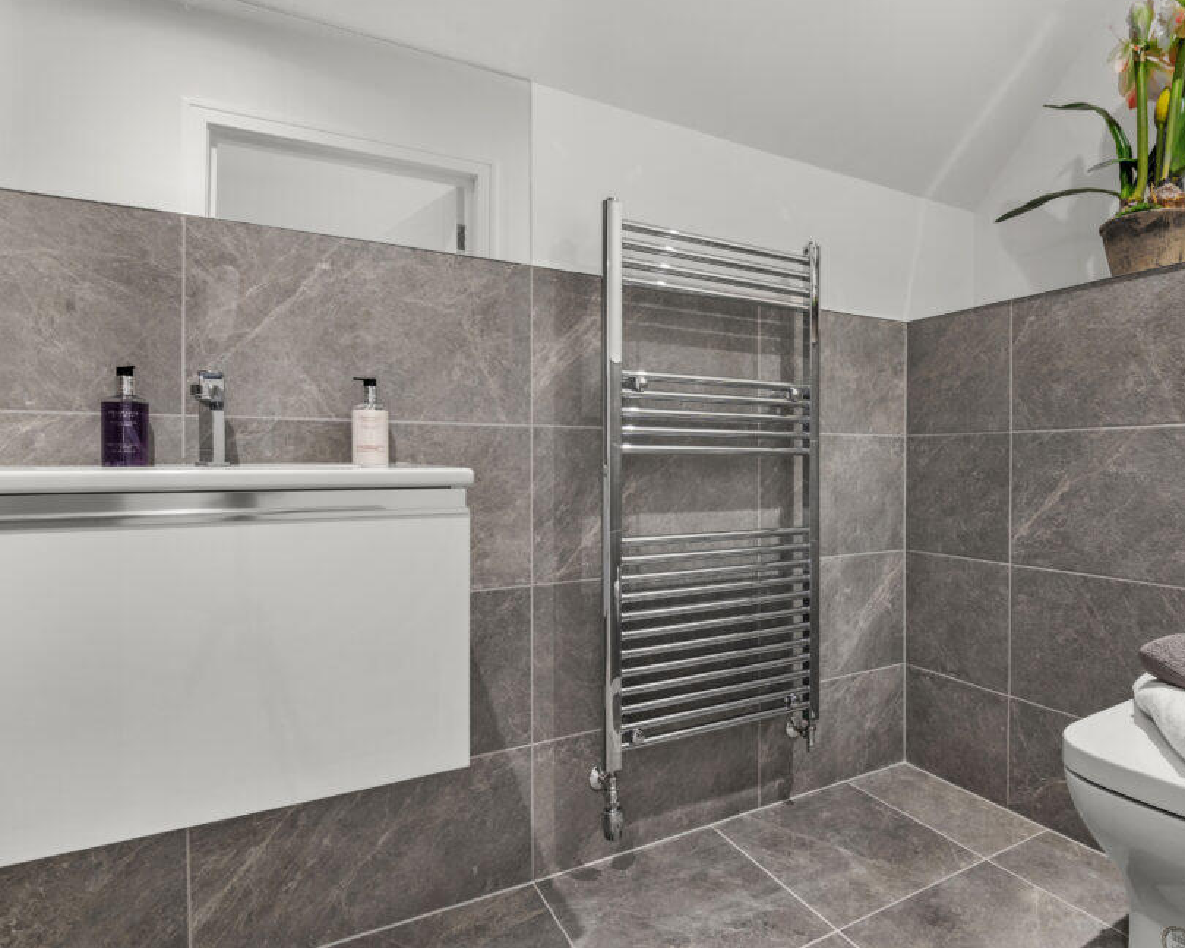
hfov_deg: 82.4
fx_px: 666
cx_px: 702
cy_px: 455
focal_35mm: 19
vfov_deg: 70.8
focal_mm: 16
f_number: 9
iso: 250
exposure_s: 1/2
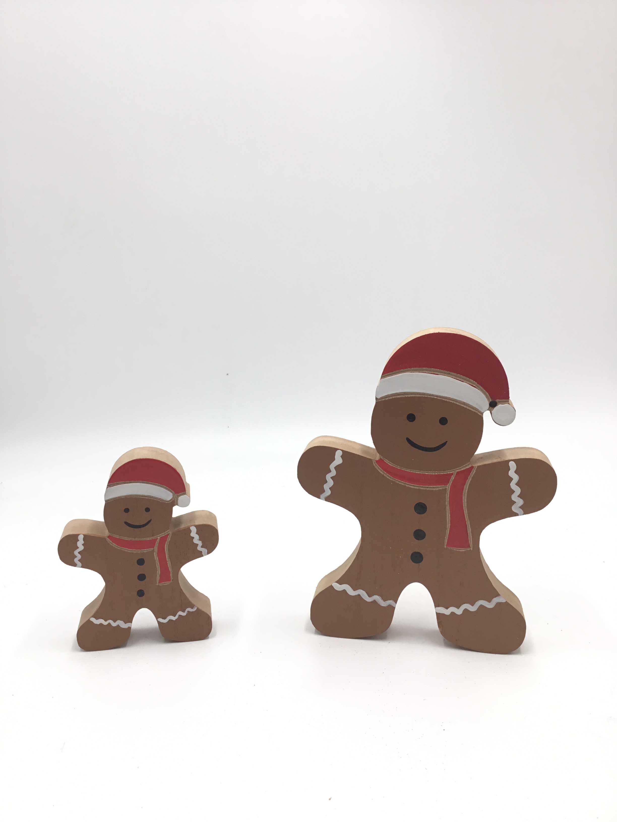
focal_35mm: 31
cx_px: 308
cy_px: 411
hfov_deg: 45.4
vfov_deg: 58.4
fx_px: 737
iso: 25
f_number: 2.4
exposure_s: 1/104
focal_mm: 3.3
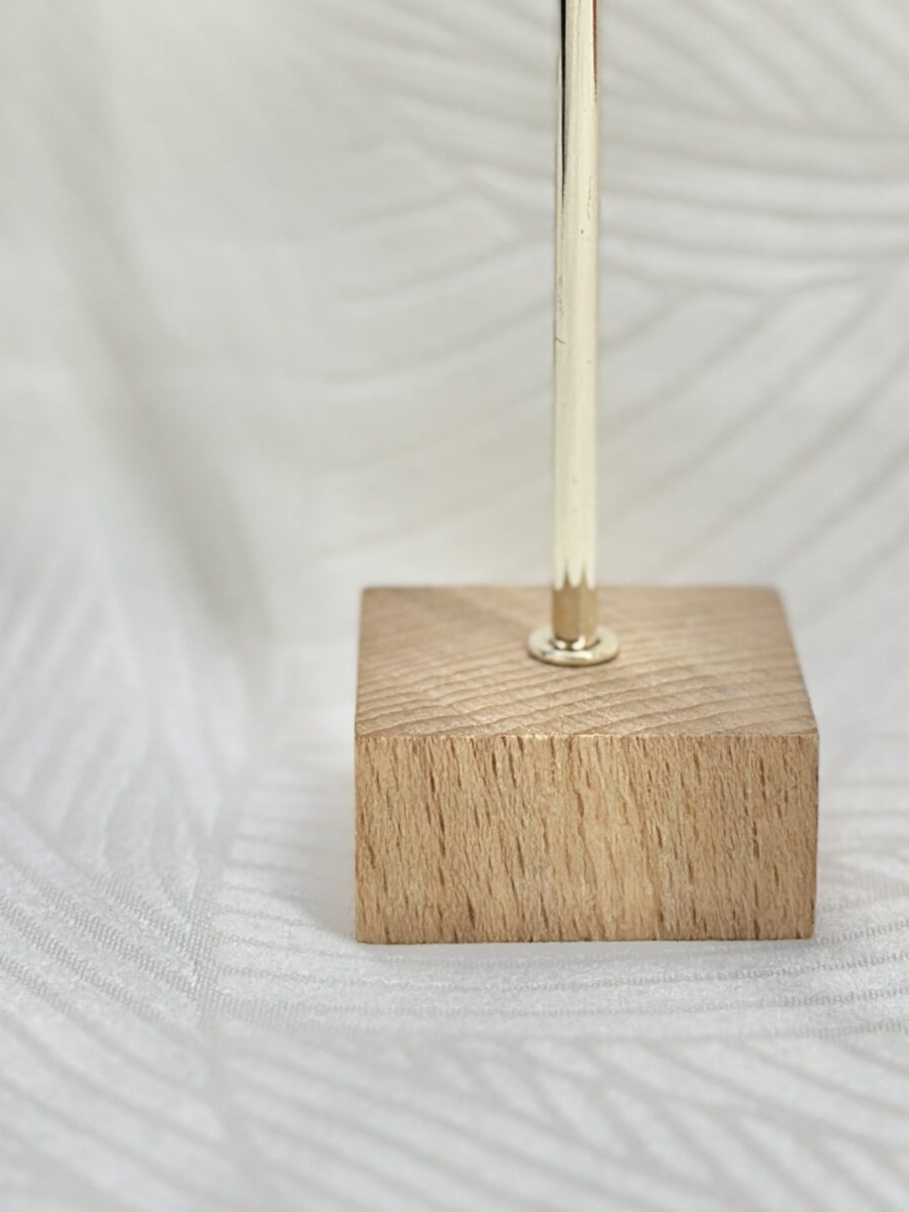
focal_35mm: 102
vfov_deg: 18.8
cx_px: 598
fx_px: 3571
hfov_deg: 14.5
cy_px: 28
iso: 80
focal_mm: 6.86
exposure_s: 1/128
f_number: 1.78
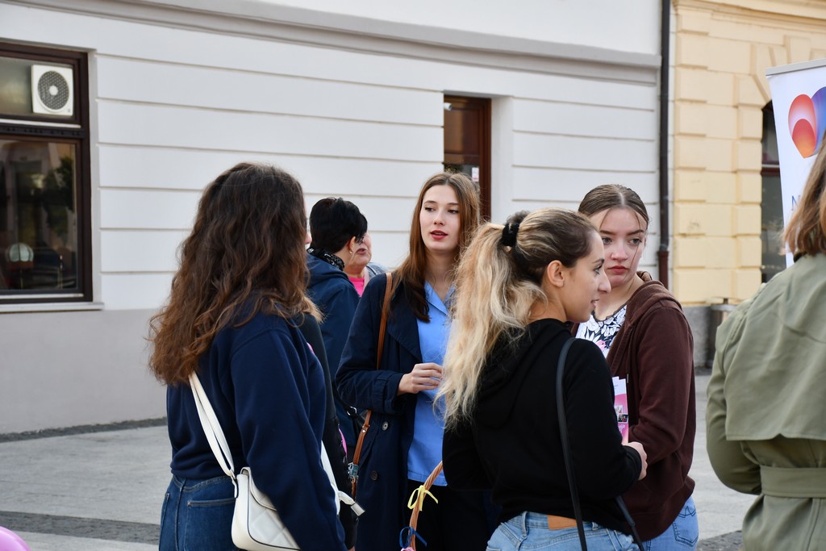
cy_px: 276
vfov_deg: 17.5
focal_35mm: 78
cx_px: 413
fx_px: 1790
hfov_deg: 26.0
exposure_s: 1/250
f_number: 5.6
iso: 320
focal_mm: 52
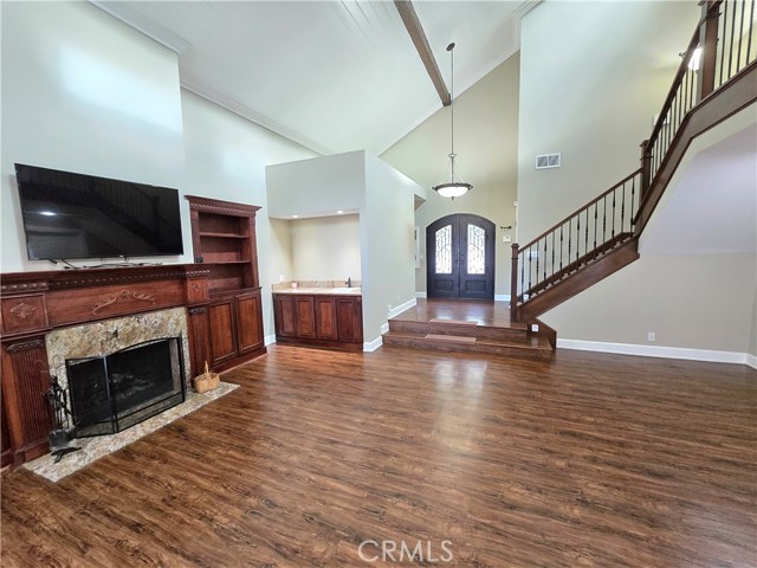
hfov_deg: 106.2
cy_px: 284
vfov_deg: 89.9
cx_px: 378
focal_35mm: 13
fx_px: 284
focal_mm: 2.2
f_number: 2.2
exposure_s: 1/60
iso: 1000
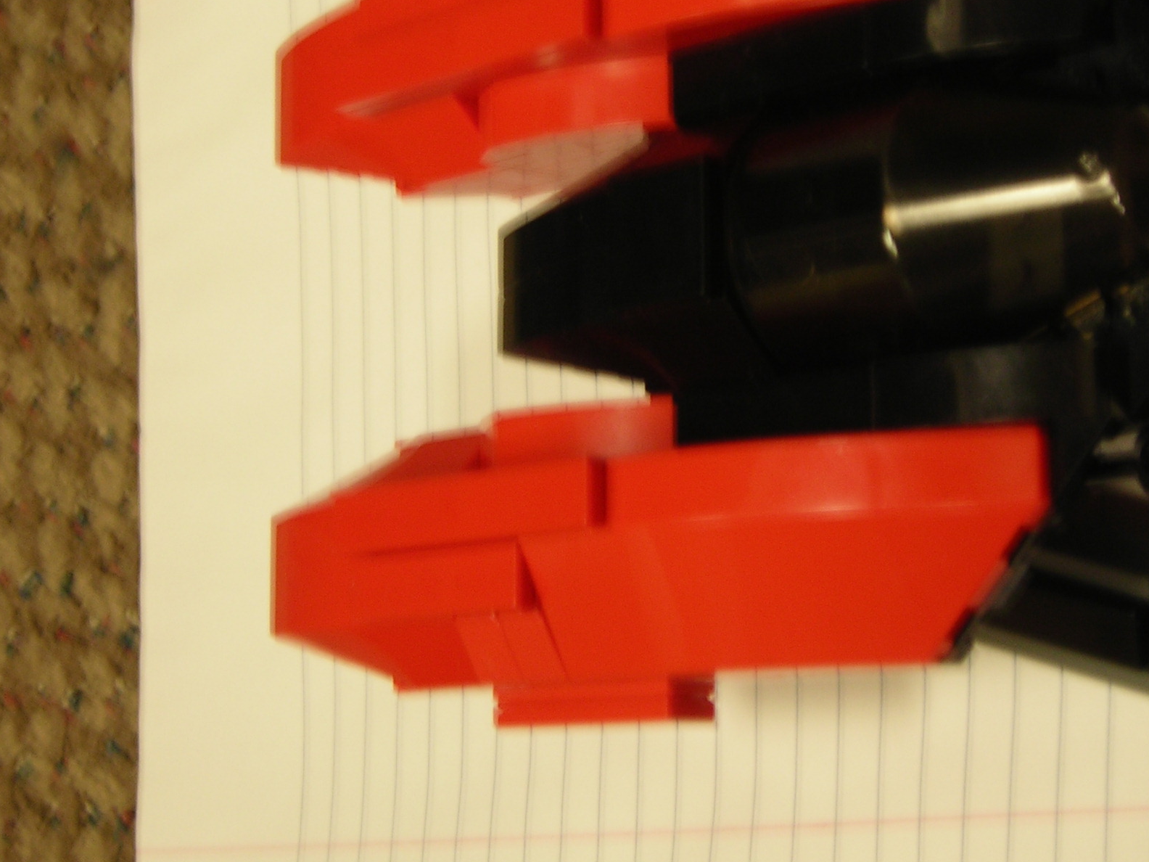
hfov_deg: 21.7
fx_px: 2987
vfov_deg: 16.3
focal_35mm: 90
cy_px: 220
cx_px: 738
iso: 52
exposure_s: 1/4
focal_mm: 9.1
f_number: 3.6
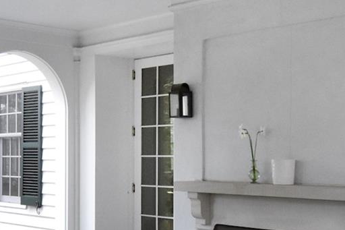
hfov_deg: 30.1
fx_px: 632
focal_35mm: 66
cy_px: 158
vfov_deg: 20.5
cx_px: 92
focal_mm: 11
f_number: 8
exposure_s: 1/125
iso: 1600
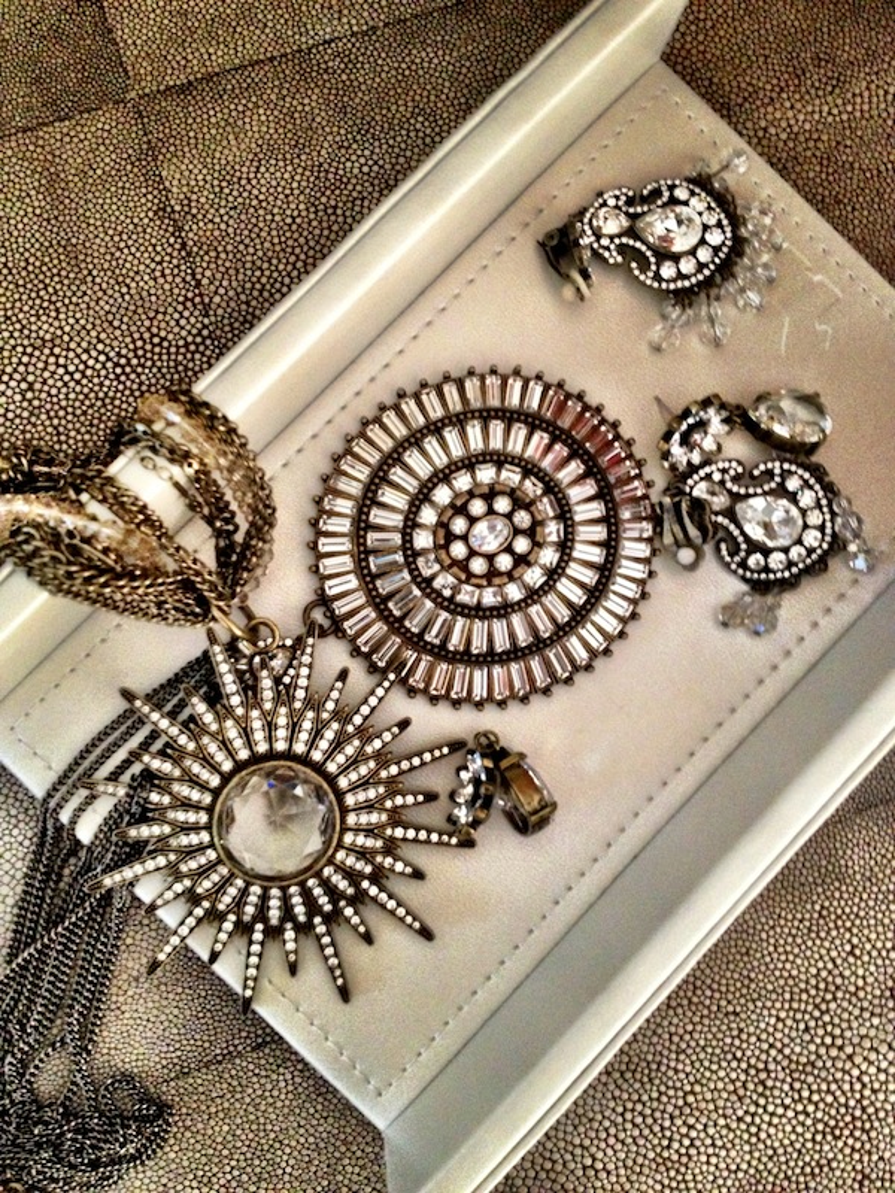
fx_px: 1207
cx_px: 448
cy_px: 596
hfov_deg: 40.7
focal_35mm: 35
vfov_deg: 52.6
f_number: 2.4
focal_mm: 4.28
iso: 500
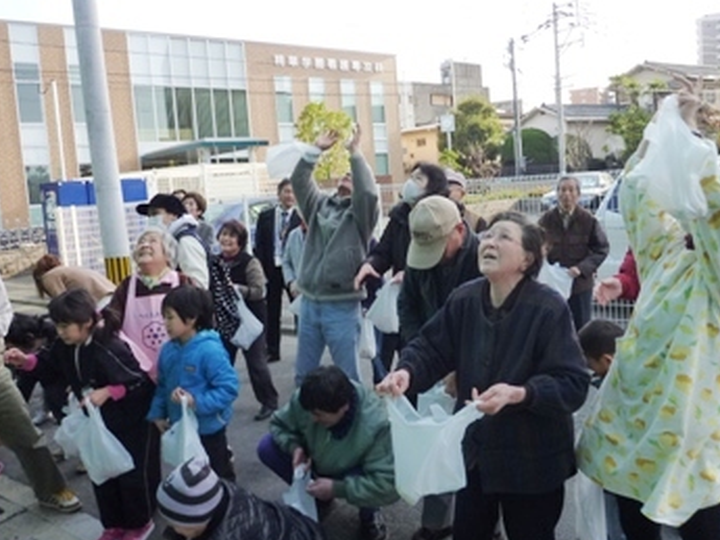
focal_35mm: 29
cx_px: 405
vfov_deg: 48.2
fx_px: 603
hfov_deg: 61.4
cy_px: 246
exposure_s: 1/125
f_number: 4
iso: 125
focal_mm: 4.5
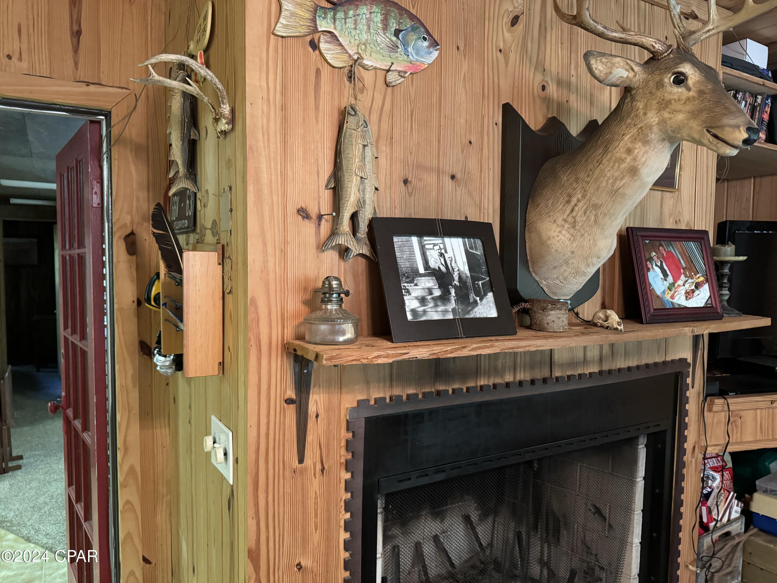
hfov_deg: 71.6
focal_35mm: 24
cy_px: 292
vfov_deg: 56.8
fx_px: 539
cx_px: 388
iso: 800
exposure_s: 1/40
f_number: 1.78
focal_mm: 6.76
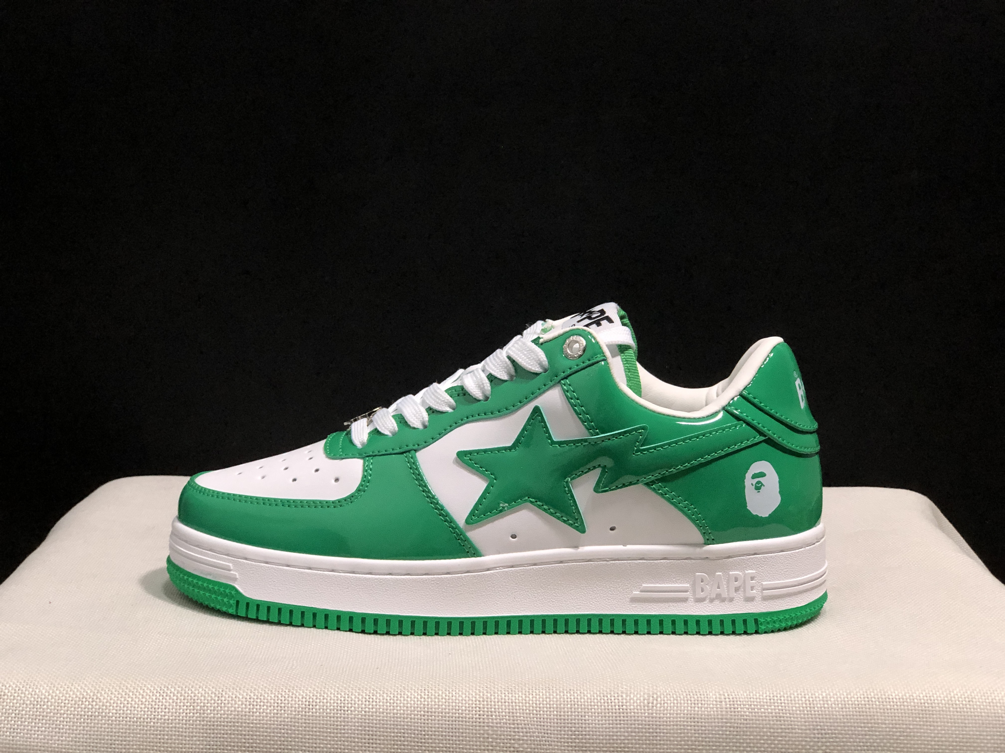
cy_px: 376
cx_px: 502
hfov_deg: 33.8
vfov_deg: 25.7
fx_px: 1655
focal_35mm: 57
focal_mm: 6.6
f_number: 2.8
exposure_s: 1/30
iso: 80
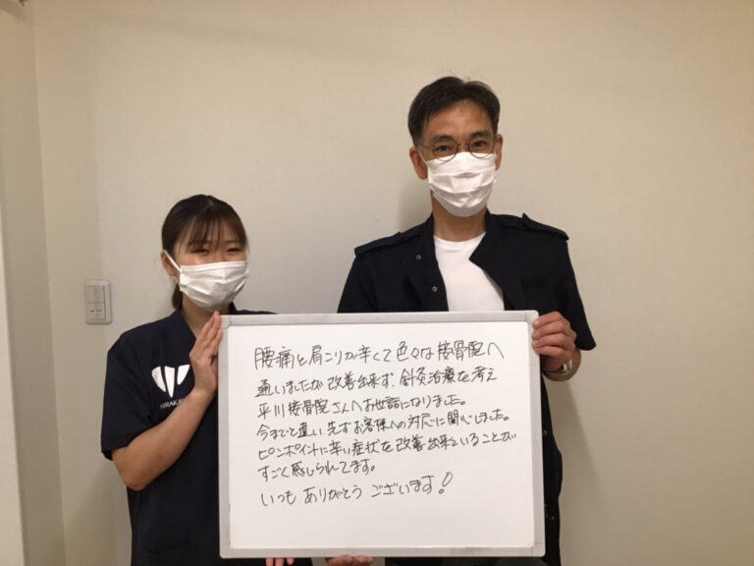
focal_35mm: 31
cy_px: 283
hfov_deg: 58.4
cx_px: 377
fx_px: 675
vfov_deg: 45.4
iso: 50
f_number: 2.4
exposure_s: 1/30
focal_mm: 3.3
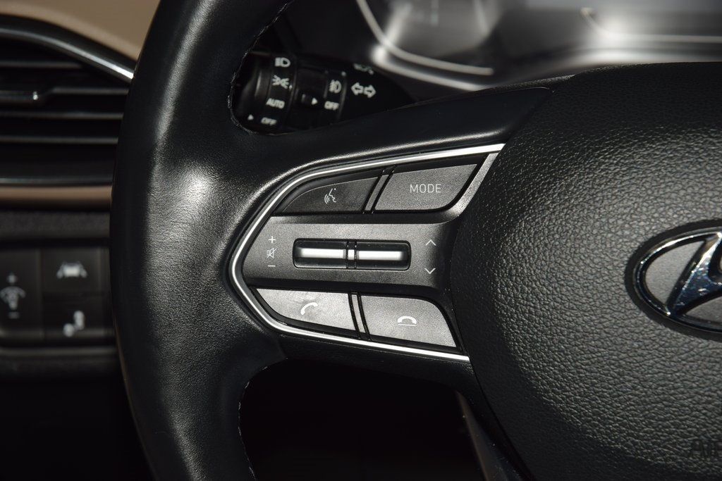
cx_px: 361
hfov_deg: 19.5
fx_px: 2106
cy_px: 240
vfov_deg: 13.0
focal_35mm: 105
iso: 100
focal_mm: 70
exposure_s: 1/125
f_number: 8
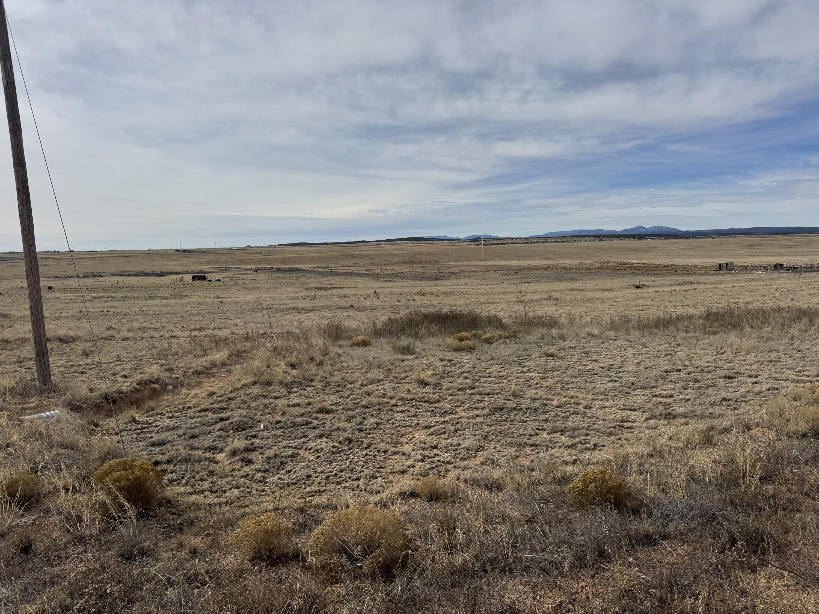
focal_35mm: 24
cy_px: 307
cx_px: 410
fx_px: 568
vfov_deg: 56.8
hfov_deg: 71.6
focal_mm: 6.76
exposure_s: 1/9009
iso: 80
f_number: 1.78
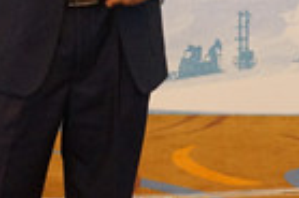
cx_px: 28
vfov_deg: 7.5
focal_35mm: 179
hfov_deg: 11.4
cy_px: -87
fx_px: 1483
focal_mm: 21
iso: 1600
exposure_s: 1/13
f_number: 8
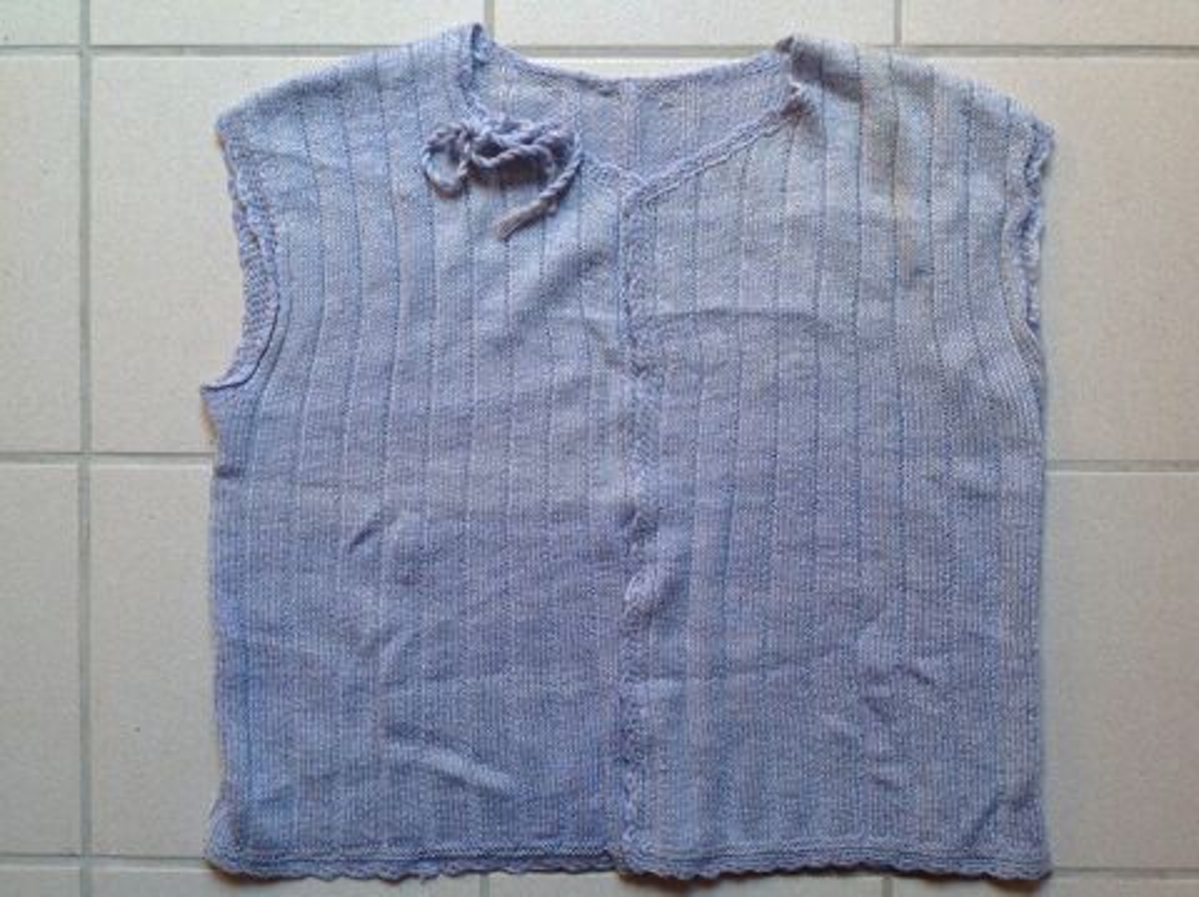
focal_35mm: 35
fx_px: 1211
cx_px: 600
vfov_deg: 40.6
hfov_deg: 52.7
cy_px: 448
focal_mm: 4.28
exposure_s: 1/30
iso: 64
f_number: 2.4
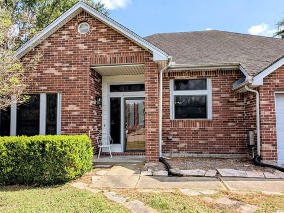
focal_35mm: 25
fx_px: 205
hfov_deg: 69.4
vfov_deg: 54.9
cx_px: 140
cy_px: 110
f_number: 1.7
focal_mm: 4.53
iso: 28
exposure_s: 1/1350
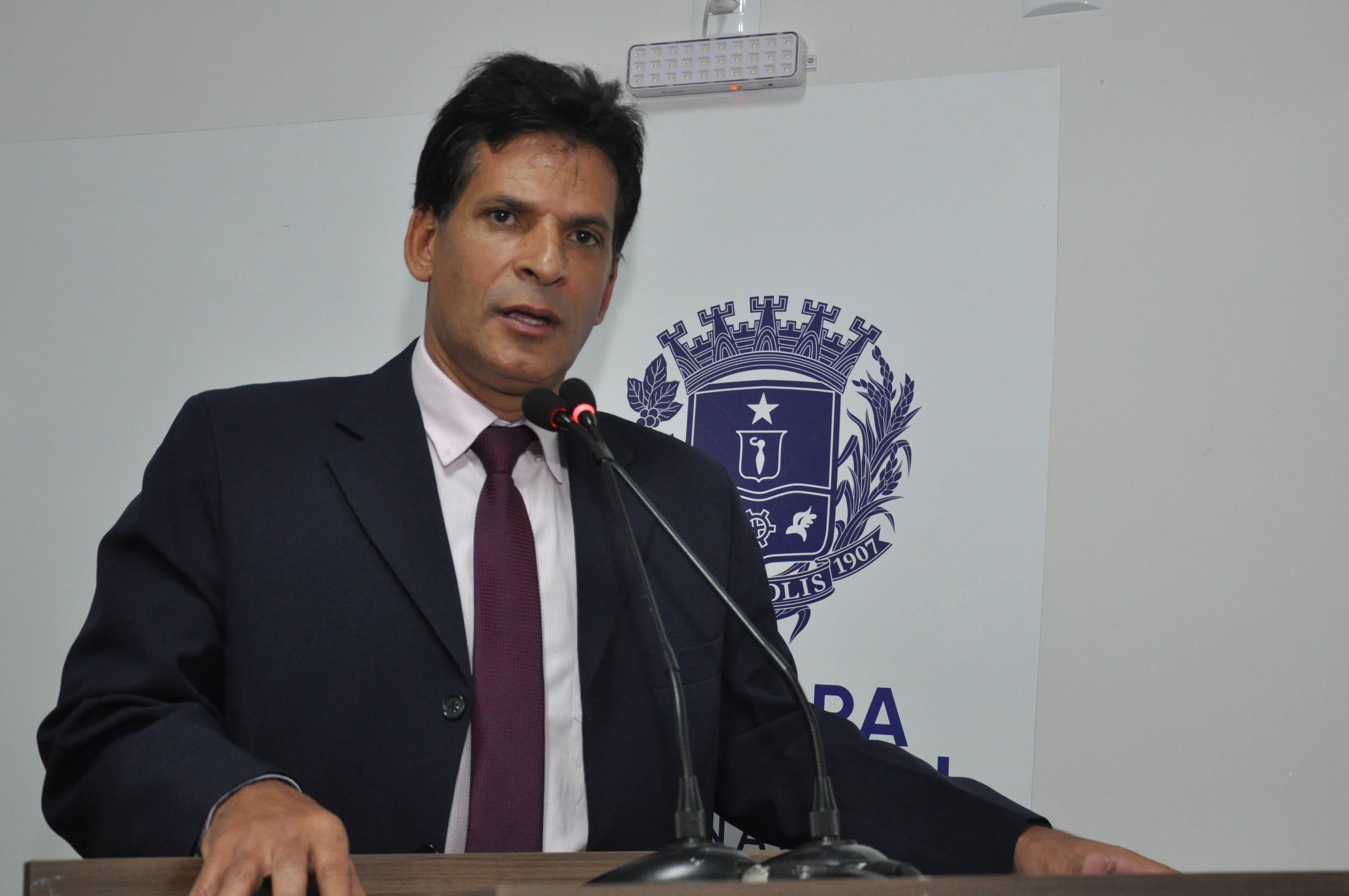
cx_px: 627
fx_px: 2695
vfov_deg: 18.9
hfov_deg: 28.1
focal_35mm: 72
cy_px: 474
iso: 1000
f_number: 5
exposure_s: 1/80
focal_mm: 40
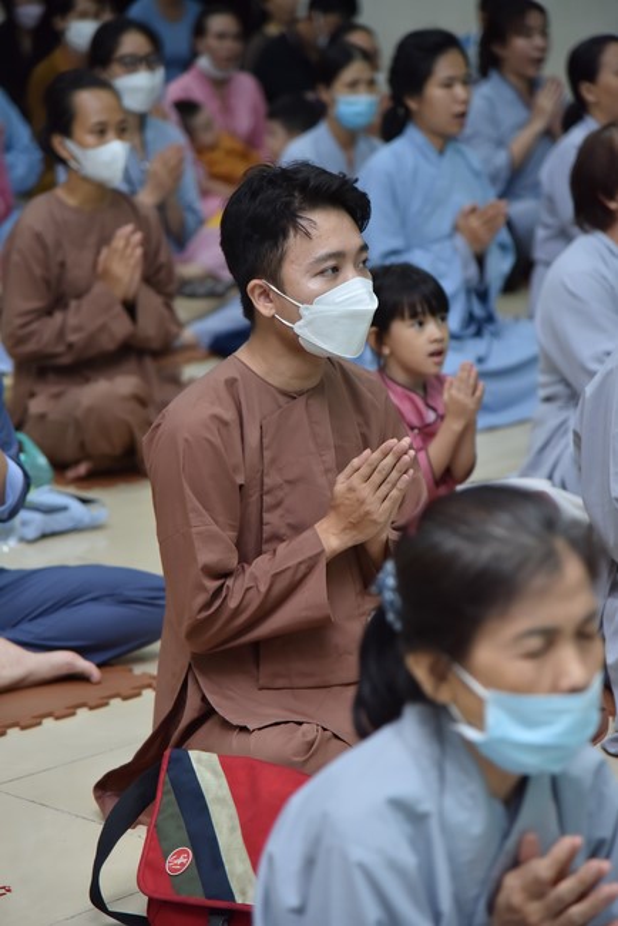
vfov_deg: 17.1
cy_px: 463
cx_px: 309
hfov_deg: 11.4
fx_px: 3086
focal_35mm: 120
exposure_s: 1/125
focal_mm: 120
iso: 1250
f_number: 4
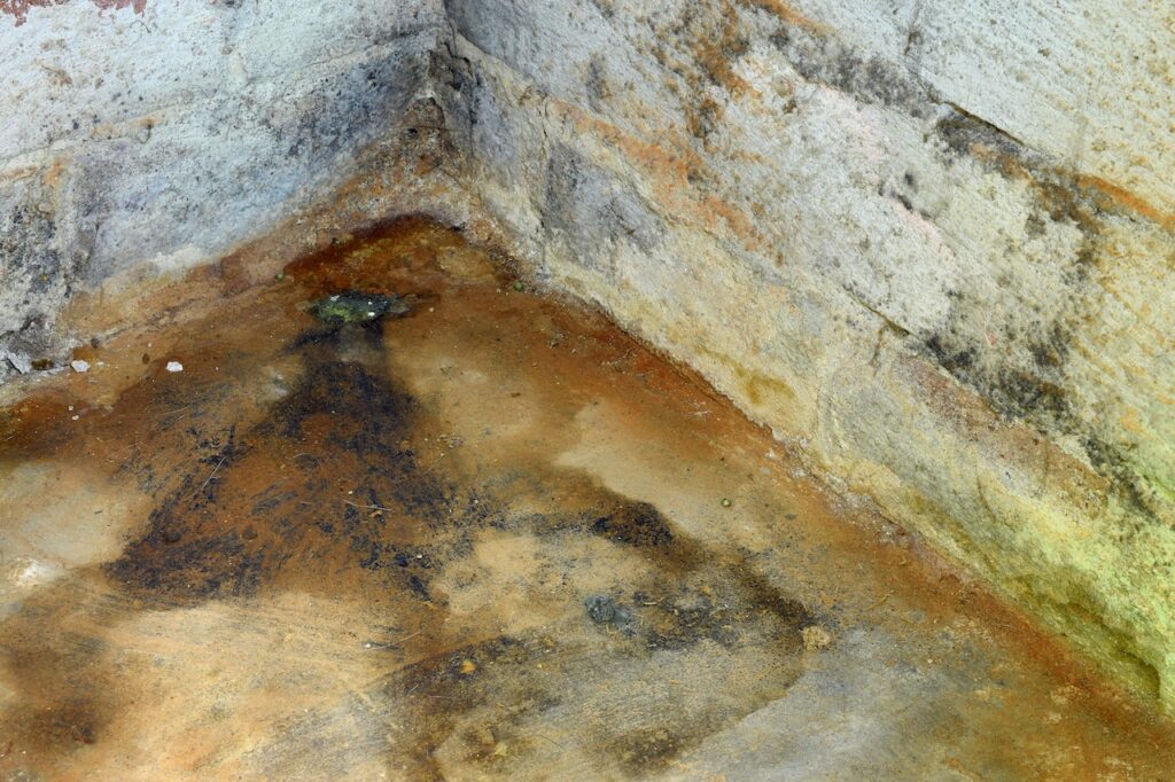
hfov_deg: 33.4
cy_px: 391
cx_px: 588
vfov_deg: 22.6
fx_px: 1958
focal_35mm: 60
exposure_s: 2
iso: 100
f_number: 13
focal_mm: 40
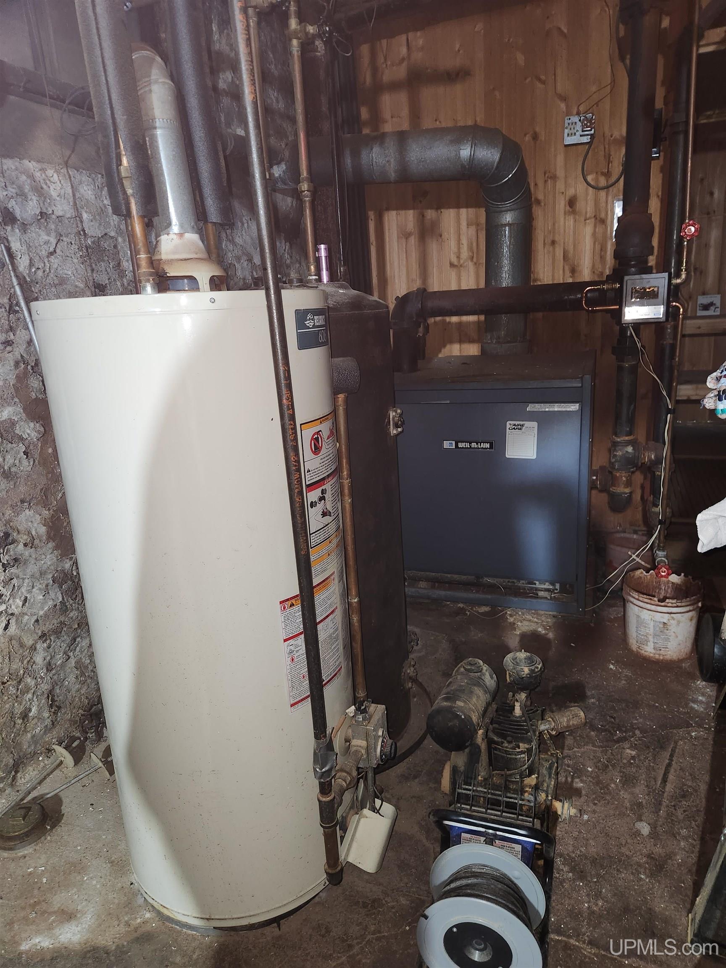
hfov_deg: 58.9
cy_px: 484
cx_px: 363
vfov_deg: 73.9
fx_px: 643
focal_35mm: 23
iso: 320
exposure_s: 1/8
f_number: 1.8
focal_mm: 5.4
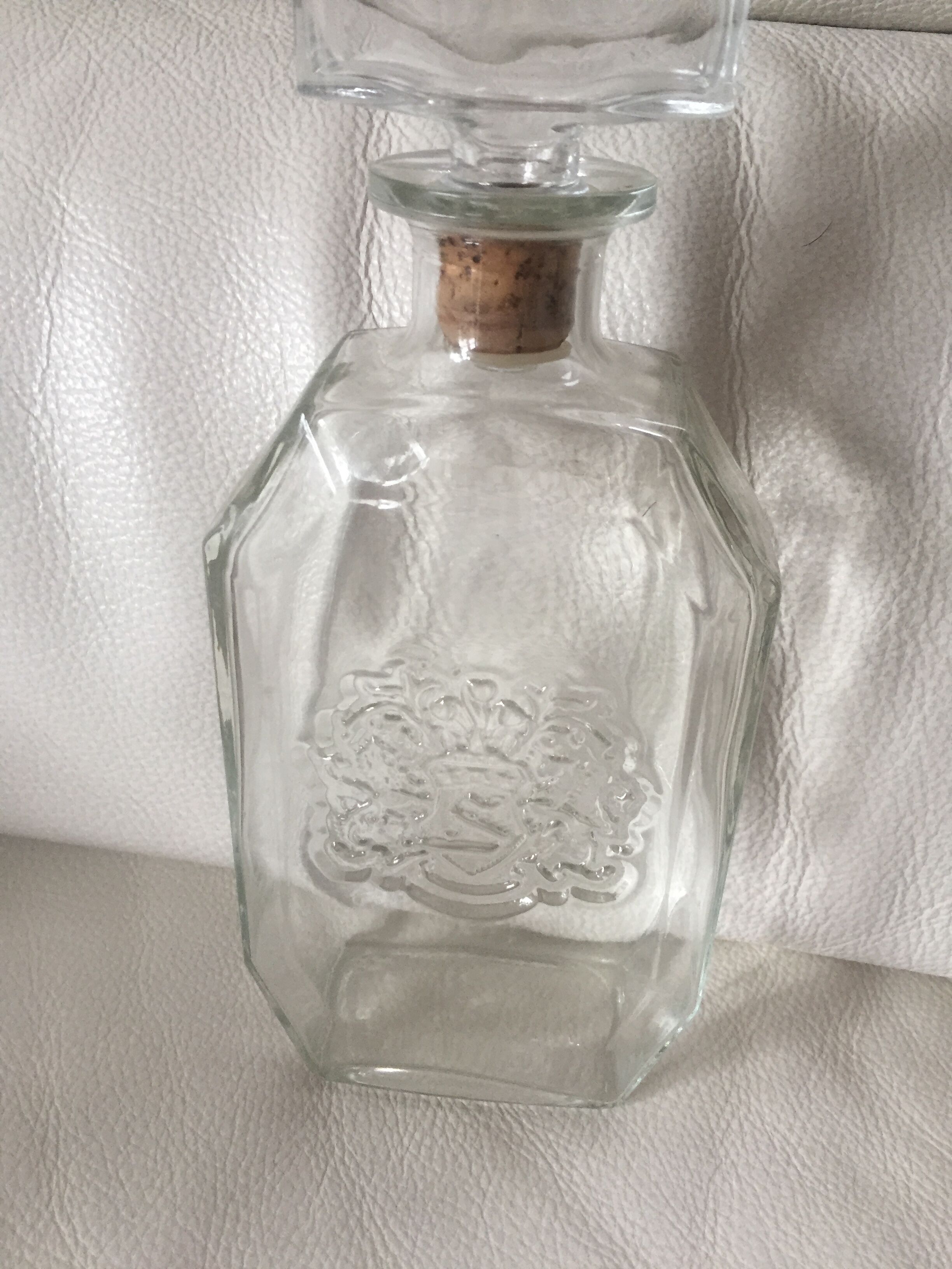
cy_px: 634
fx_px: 1063
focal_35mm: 29
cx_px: 476
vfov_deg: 61.7
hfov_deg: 48.2
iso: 80
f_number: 2.2
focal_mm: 4.15
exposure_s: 1/33
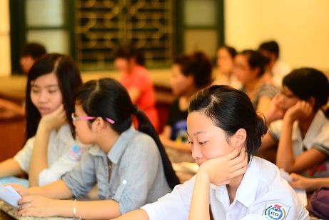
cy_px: 110
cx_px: 164
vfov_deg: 18.2
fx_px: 686
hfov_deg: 27.0
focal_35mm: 75
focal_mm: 50
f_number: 2
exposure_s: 1/100
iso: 400
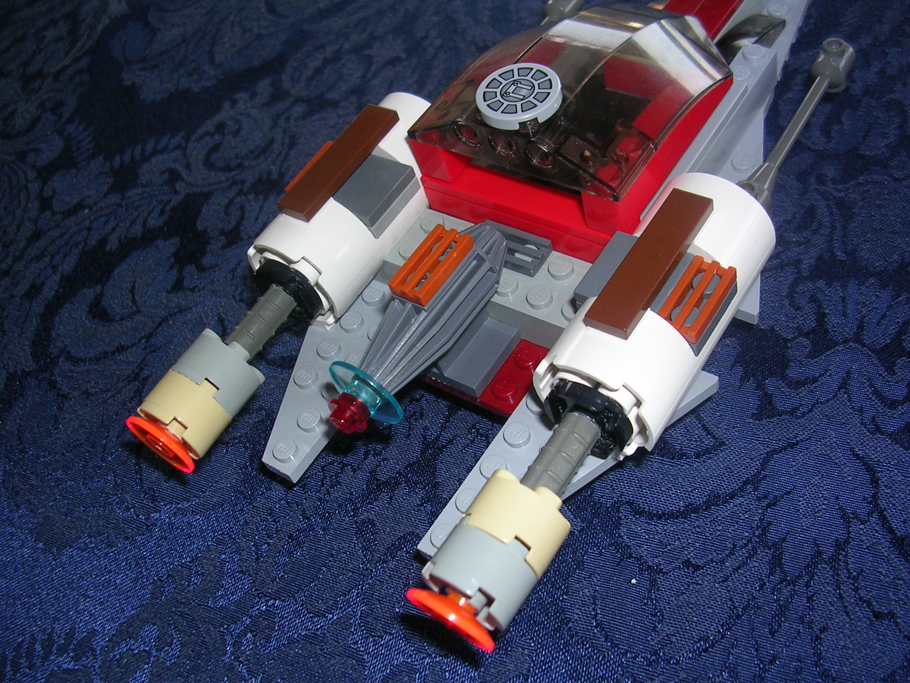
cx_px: 455
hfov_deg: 49.0
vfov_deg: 37.7
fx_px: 999
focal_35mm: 38
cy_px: 342
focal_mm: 5.8
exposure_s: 1/60.1
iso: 50
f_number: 2.8
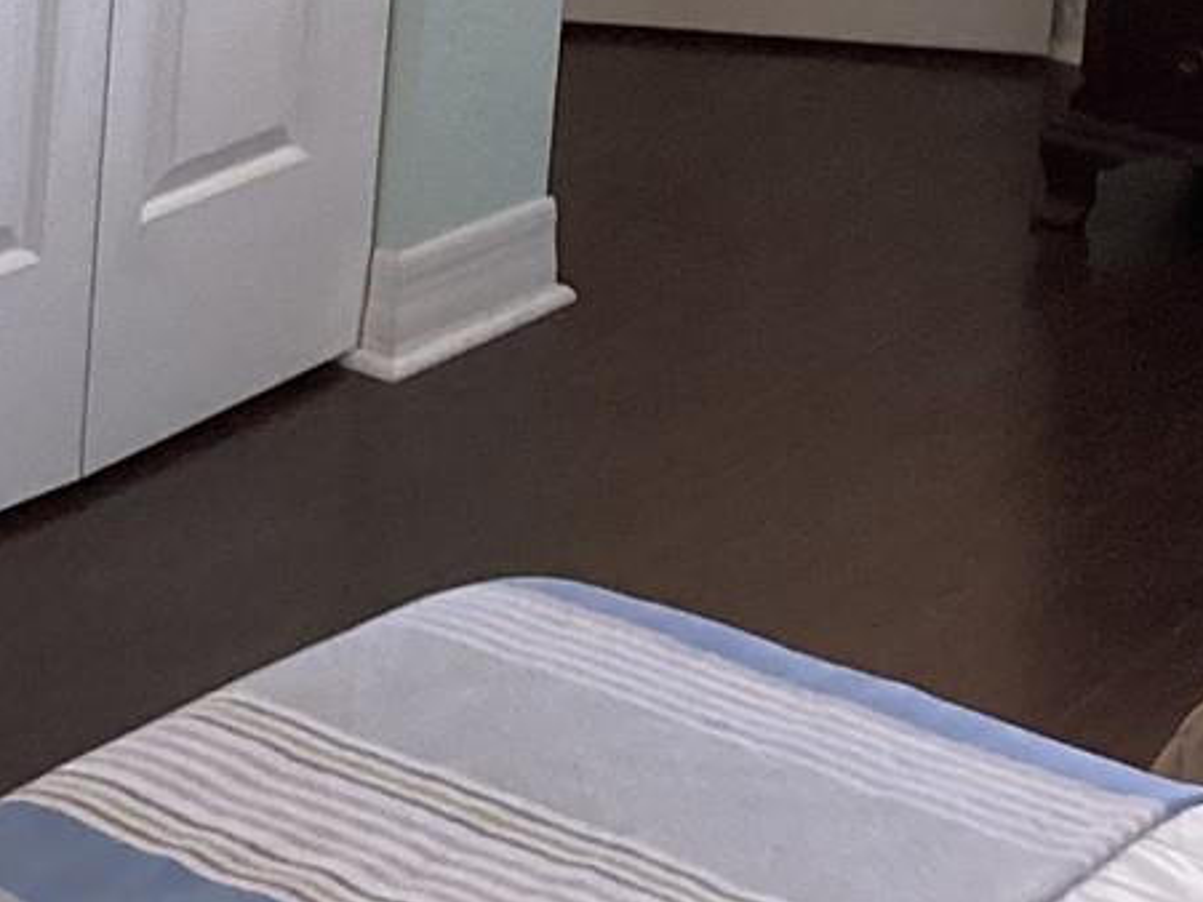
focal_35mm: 110
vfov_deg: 12.4
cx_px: 1256
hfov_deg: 17.4
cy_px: -675
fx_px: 3822
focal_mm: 3.3
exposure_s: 1/60
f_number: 2.4
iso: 80
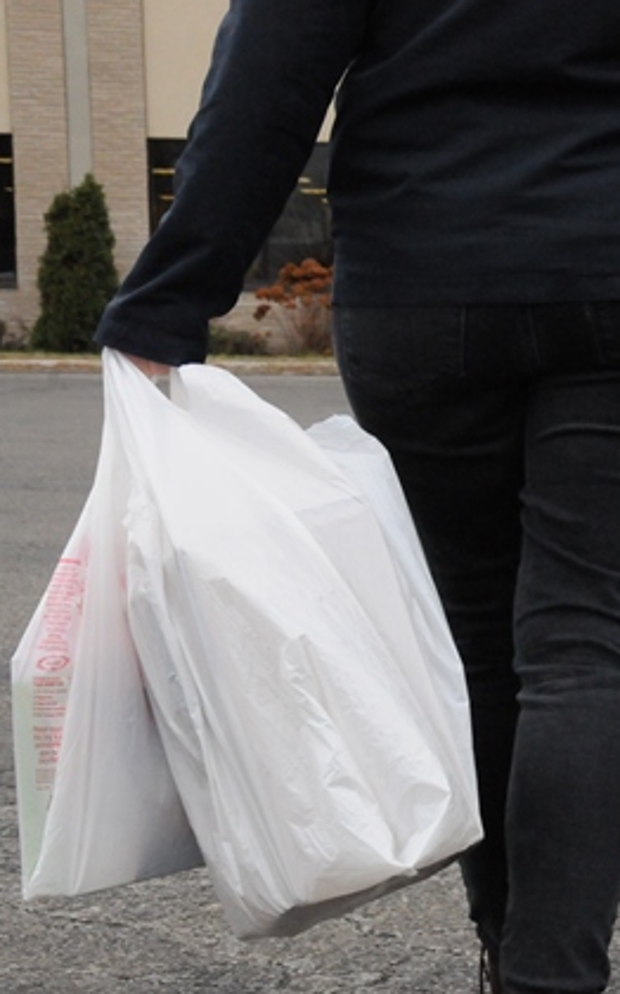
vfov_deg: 17.3
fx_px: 3276
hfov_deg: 10.6
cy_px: 498
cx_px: 722
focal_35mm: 121
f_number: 14
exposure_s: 1/640
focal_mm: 52
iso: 3200
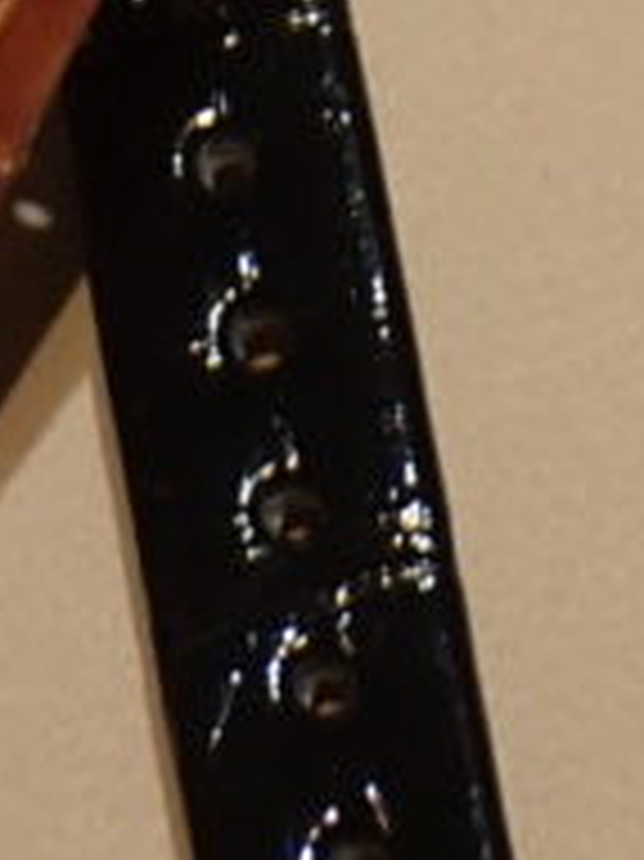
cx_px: 369
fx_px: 12019
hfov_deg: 3.1
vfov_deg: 4.0
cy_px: -1108
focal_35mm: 484
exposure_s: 1/160
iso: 160
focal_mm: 13.65
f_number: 4.1
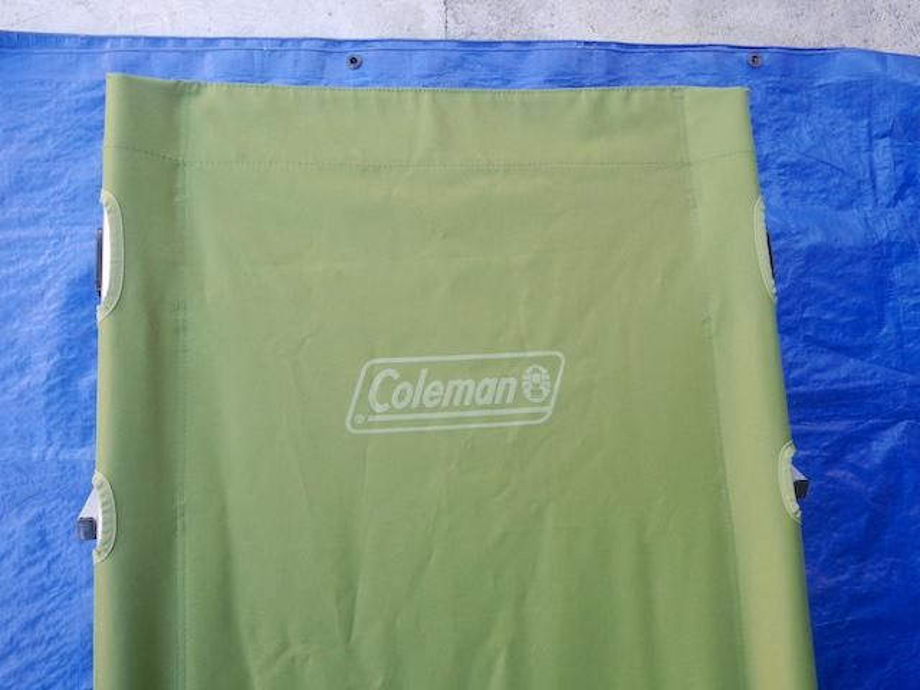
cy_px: 345
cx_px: 460
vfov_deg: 49.7
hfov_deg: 63.4
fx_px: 744
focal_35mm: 28
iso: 640
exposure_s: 1/60
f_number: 7.1
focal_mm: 14
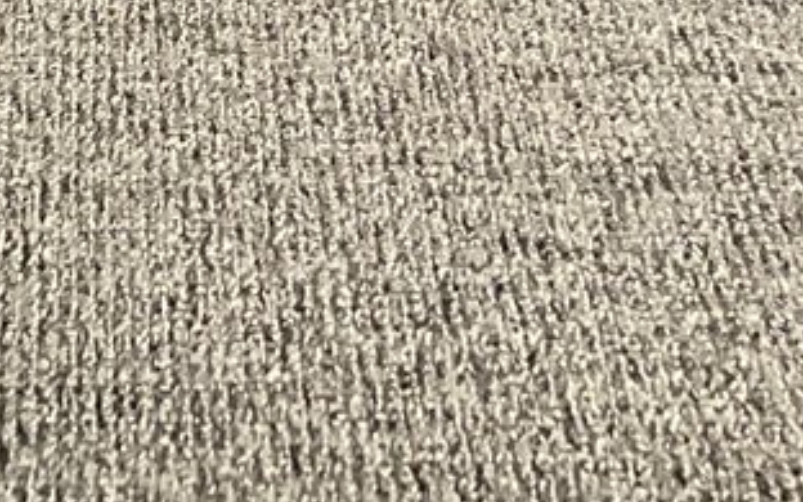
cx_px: 225
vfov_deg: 8.6
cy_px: -248
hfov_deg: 14.0
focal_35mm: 149
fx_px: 3261
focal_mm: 3
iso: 250
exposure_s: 1/60
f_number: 1.8
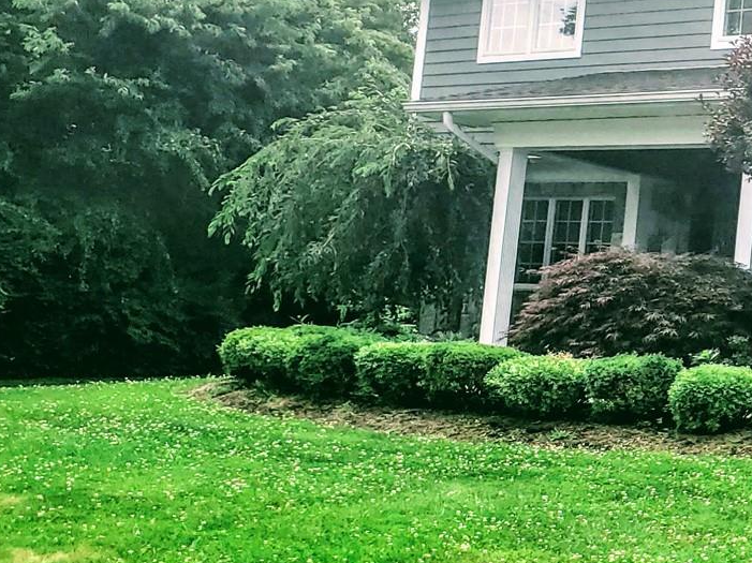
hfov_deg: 22.8
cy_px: 287
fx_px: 1650
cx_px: 985
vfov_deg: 19.4
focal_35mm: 76
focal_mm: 4.3
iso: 50
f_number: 2.4
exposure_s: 1/1391
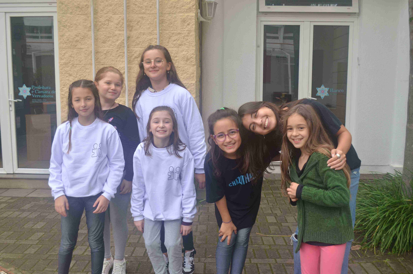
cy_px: 137
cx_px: 206
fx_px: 412
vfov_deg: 36.7
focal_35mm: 36
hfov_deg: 53.2
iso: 220
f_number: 5.6
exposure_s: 1/125
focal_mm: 24
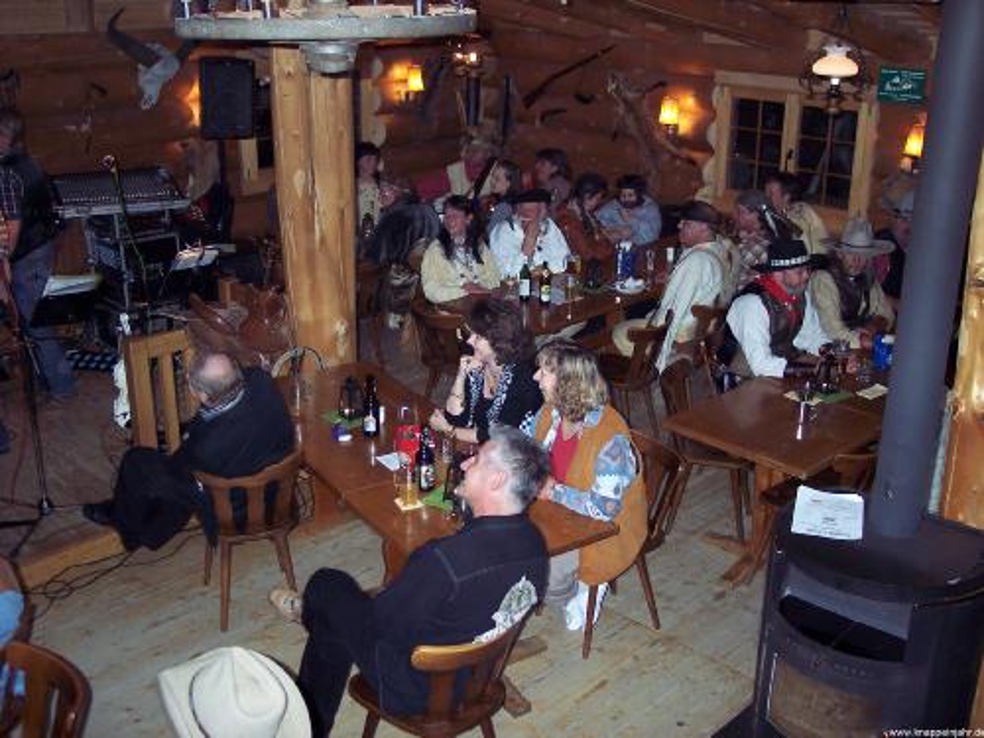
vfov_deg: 36.8
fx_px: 1109
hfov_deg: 47.9
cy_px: 369
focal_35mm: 39
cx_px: 492
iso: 140
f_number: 2.8
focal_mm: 8
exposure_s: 1/60
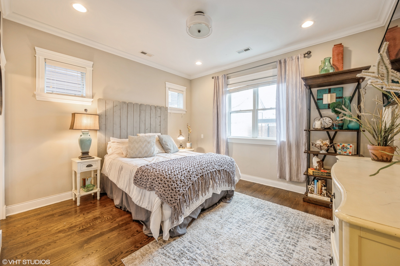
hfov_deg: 104.3
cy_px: 133
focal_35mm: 14
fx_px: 155
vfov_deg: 81.1
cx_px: 200
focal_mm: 14
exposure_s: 1/1.67
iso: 100
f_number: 10
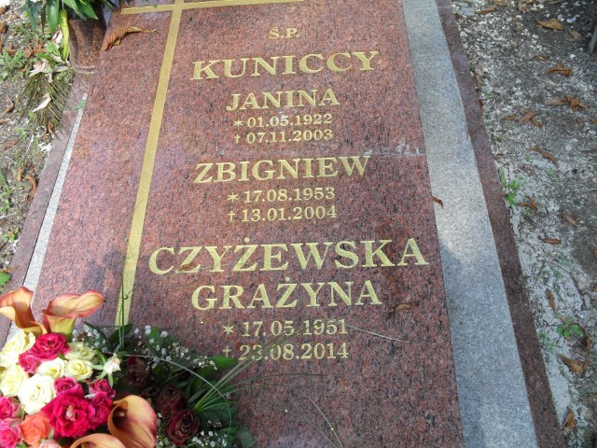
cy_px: 224
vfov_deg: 40.7
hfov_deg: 52.6
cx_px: 298
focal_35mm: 35
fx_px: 604
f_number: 3.2
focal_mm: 6.3
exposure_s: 1/250
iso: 100
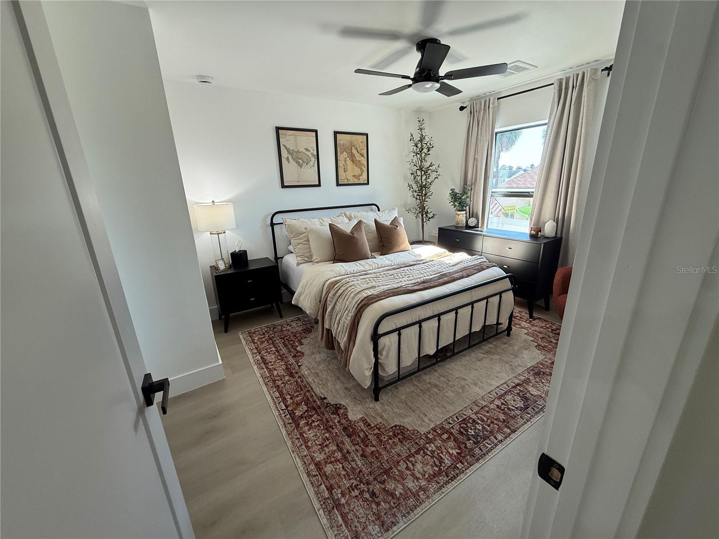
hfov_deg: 102.1
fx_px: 291
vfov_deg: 85.7
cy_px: 270
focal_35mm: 14
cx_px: 360
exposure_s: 1/120
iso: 64
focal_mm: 2.22
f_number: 2.2
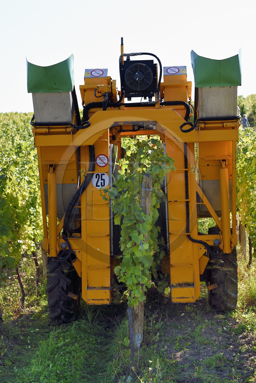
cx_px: 128
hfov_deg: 19.5
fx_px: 747
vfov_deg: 28.8
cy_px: 192
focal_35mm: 70
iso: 200
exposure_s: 1/250
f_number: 5.6
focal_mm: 70
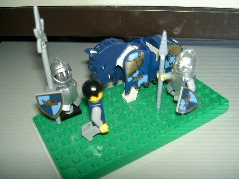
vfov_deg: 36.8
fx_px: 269
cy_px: 90
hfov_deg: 47.9
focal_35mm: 39
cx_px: 120
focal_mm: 8
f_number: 2.8
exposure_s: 1/60
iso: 50
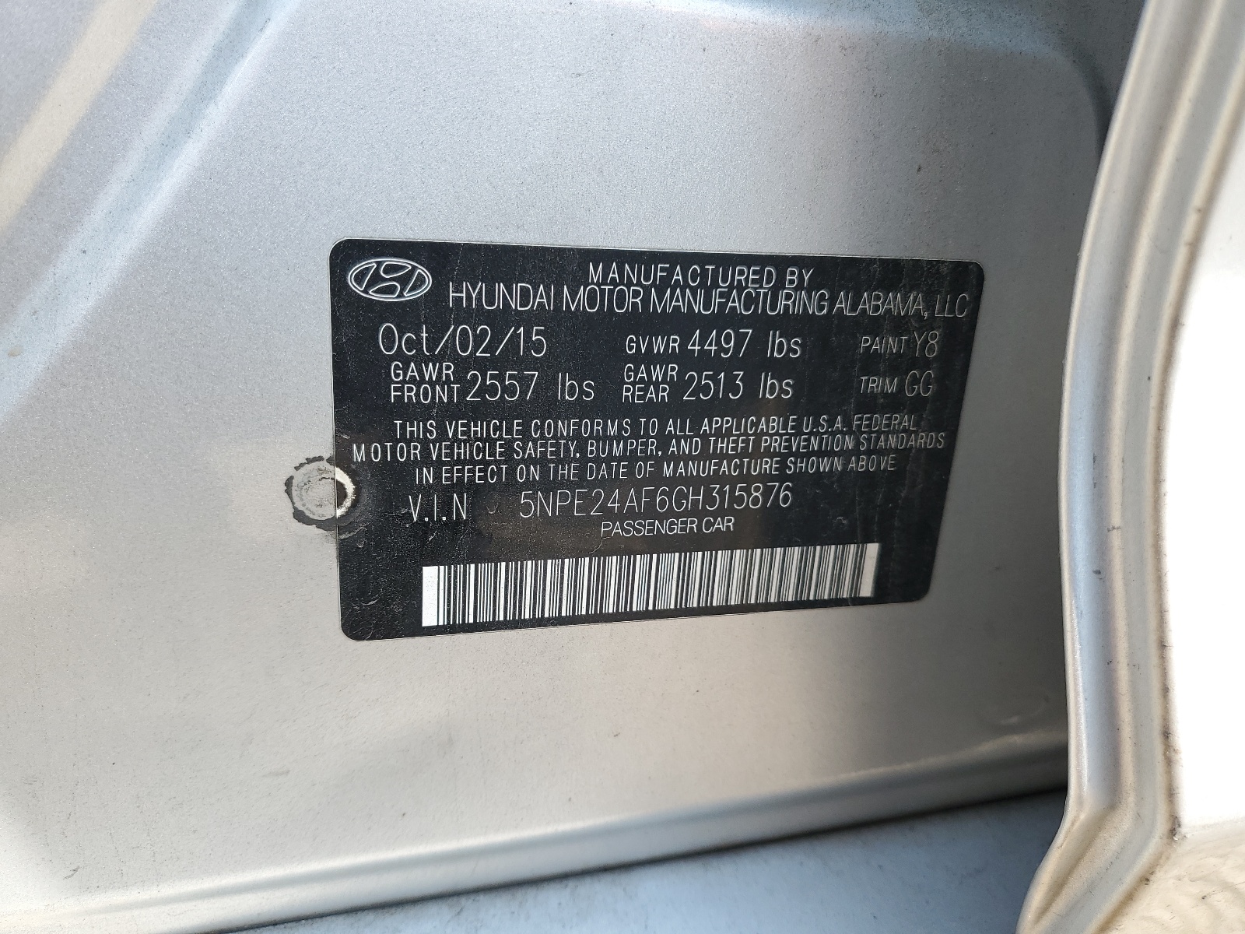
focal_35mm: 26
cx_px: 622
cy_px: 467
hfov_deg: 67.3
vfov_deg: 53.1
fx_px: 935
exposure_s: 1/500
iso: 50
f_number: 1.5
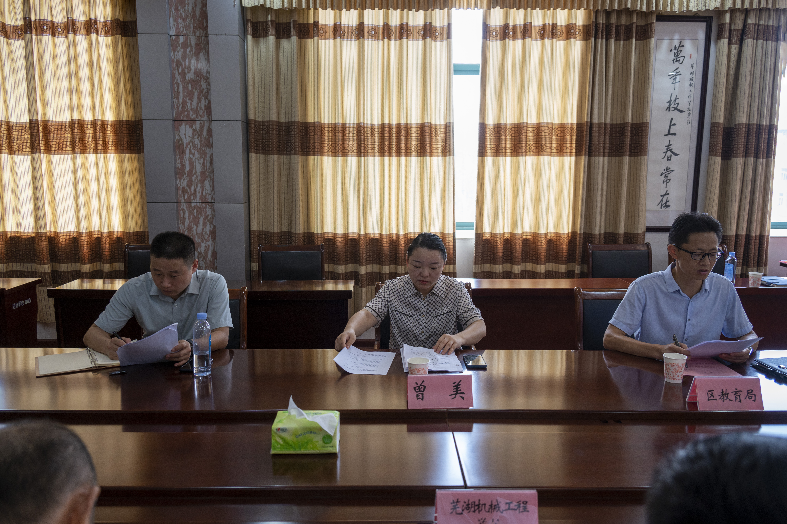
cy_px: 262
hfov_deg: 63.7
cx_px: 394
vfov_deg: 44.9
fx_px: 634
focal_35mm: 29
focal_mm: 29
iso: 800
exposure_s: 1/160
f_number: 4.5
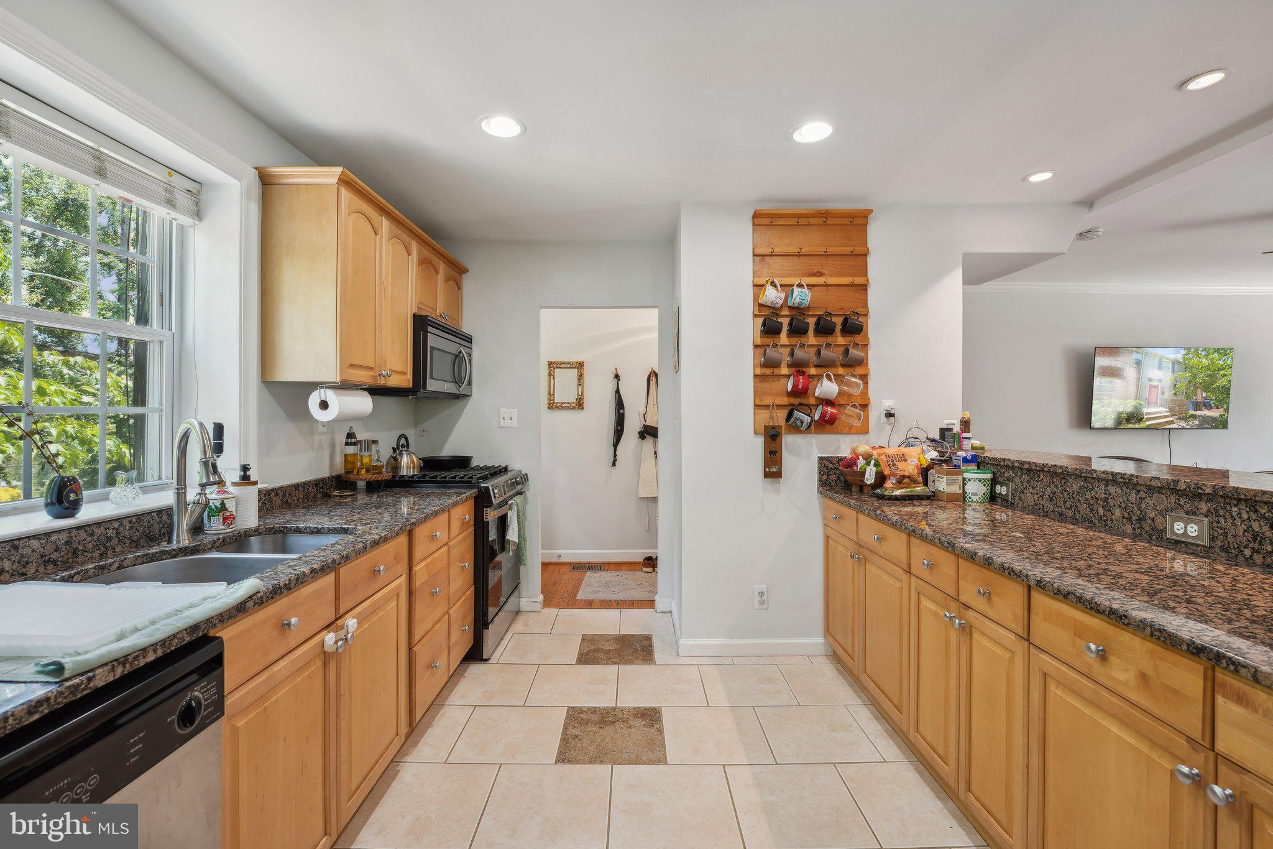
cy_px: 424
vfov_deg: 76.6
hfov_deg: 99.7
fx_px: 537
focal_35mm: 15
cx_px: 636
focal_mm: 15.2
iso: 160
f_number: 7.1
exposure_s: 1/6
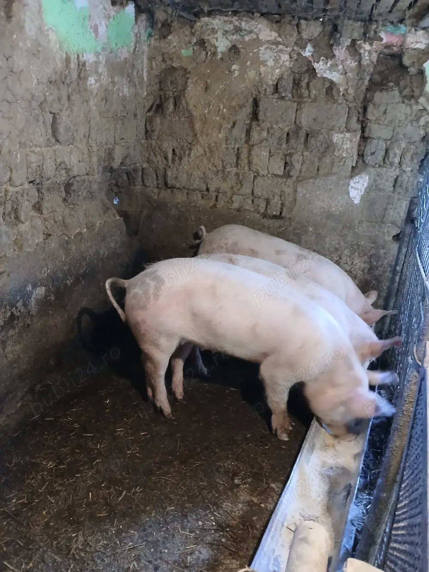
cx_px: 214
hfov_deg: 53.1
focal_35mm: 26
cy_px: 286
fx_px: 430
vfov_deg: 67.3
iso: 500
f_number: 1.8
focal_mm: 3.98
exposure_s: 1/20
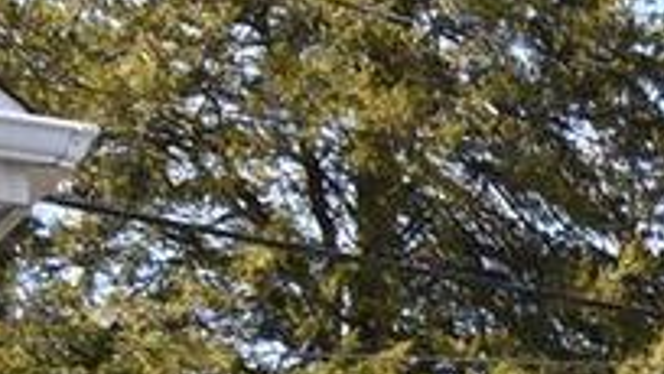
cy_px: 1119
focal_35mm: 167
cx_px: 1295
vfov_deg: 6.6
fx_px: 2937
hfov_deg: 11.7
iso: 800
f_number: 11
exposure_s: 1/500
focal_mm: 15
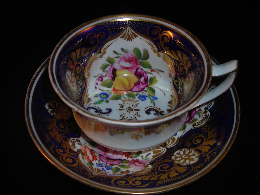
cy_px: 98
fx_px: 285
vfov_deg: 37.7
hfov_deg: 49.0
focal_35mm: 38
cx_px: 130
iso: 50
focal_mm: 6.3
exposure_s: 1/60.1
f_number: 6.4
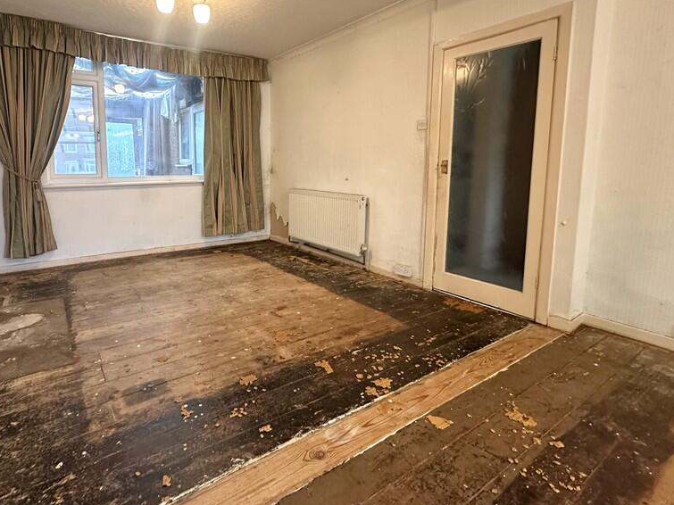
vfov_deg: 68.0
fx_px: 370
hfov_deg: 83.5
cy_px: 201
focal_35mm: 19
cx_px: 265
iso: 640
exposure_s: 1/50
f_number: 2.2
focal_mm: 2.22
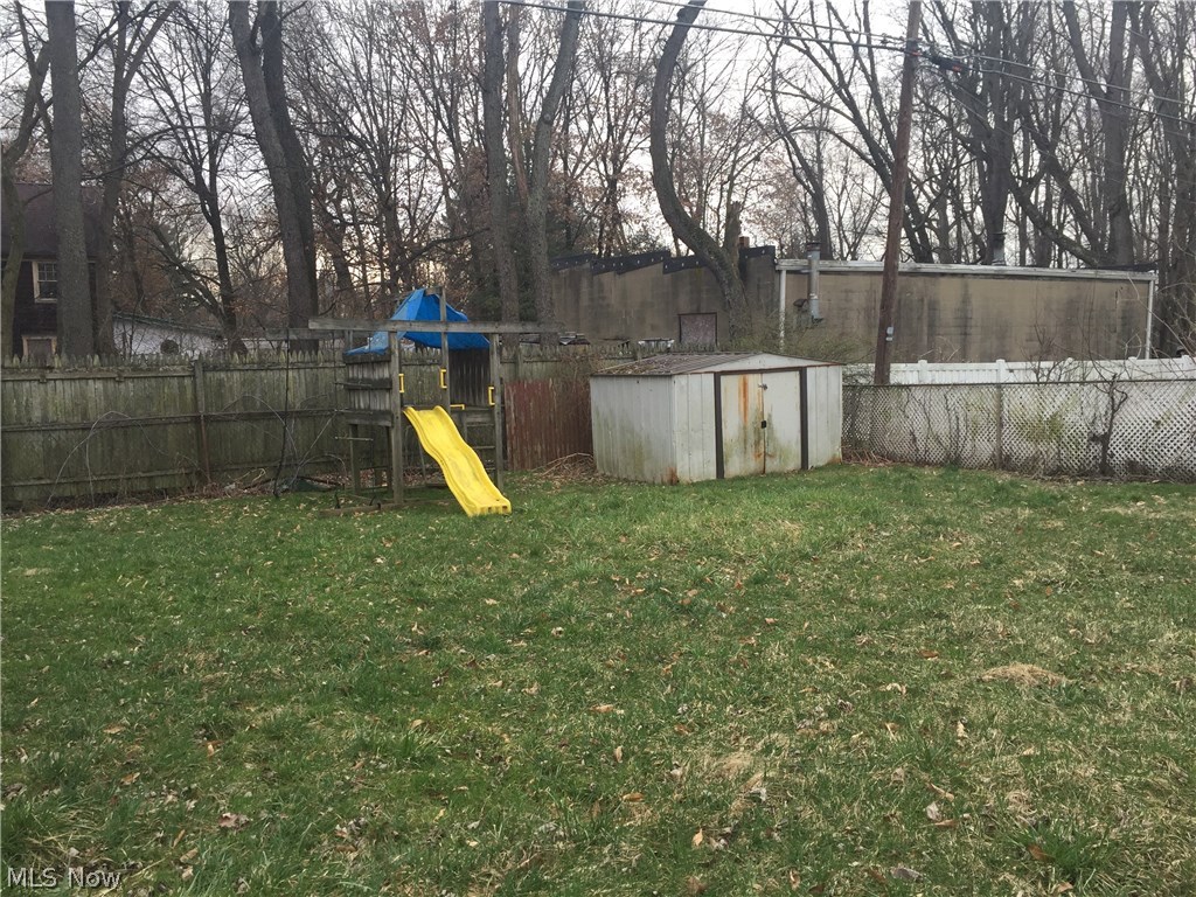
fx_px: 1002
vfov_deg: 48.2
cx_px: 598
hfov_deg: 61.7
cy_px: 448
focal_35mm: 29
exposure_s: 1/120
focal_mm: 4.15
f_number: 2.2
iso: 40
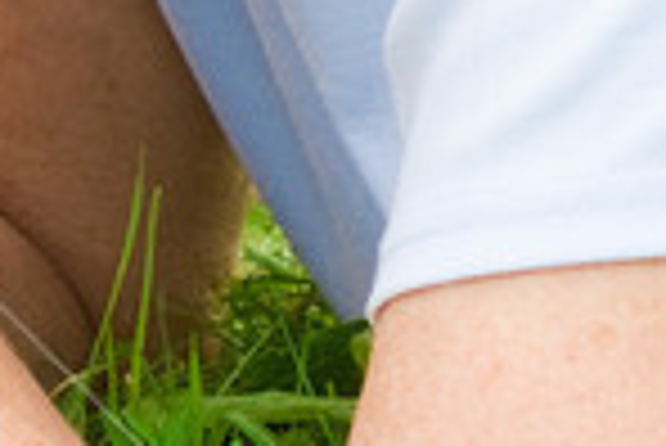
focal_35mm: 518
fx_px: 9592
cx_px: -536
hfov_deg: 3.9
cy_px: -228
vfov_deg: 2.7
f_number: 5.6
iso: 400
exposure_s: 1/350
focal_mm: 50
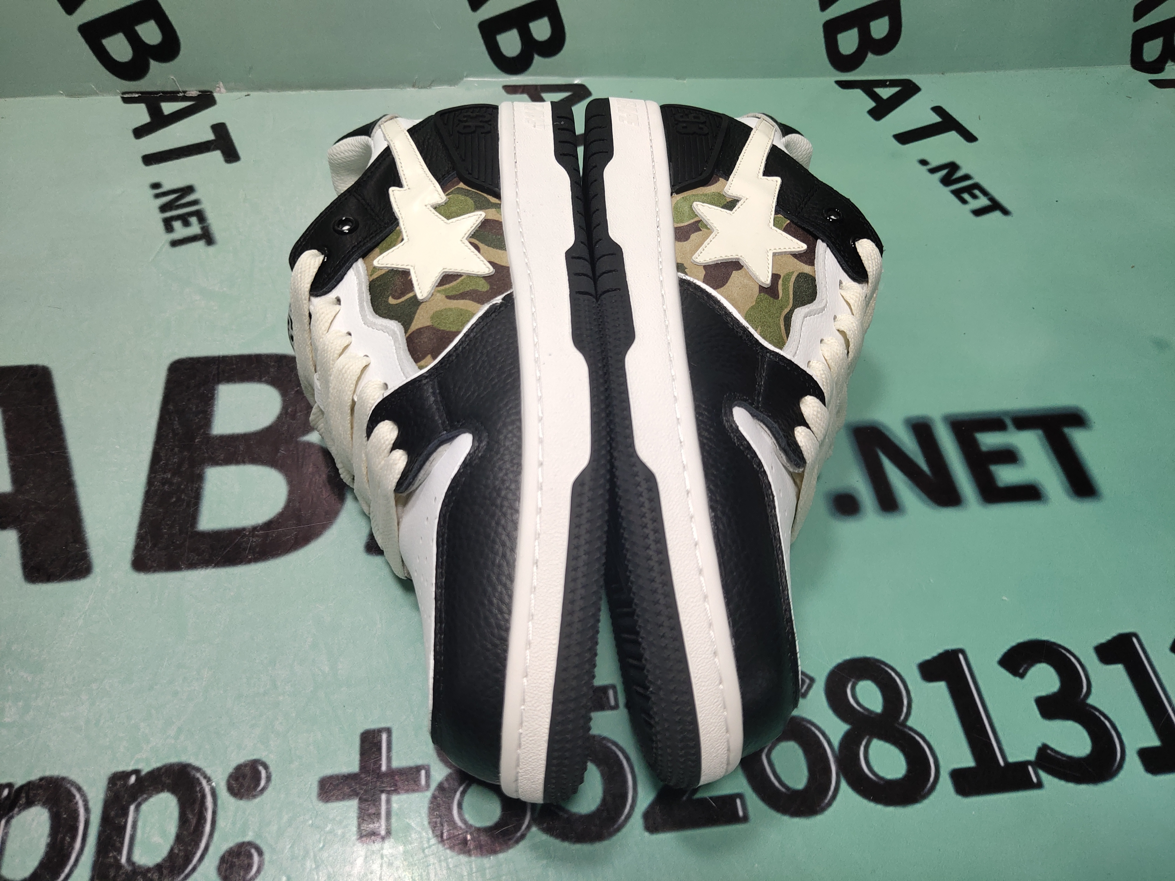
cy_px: 440
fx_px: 1018
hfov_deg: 60.0
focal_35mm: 30
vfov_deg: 46.8
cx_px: 588
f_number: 1.79
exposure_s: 1/100
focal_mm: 4.35
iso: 72
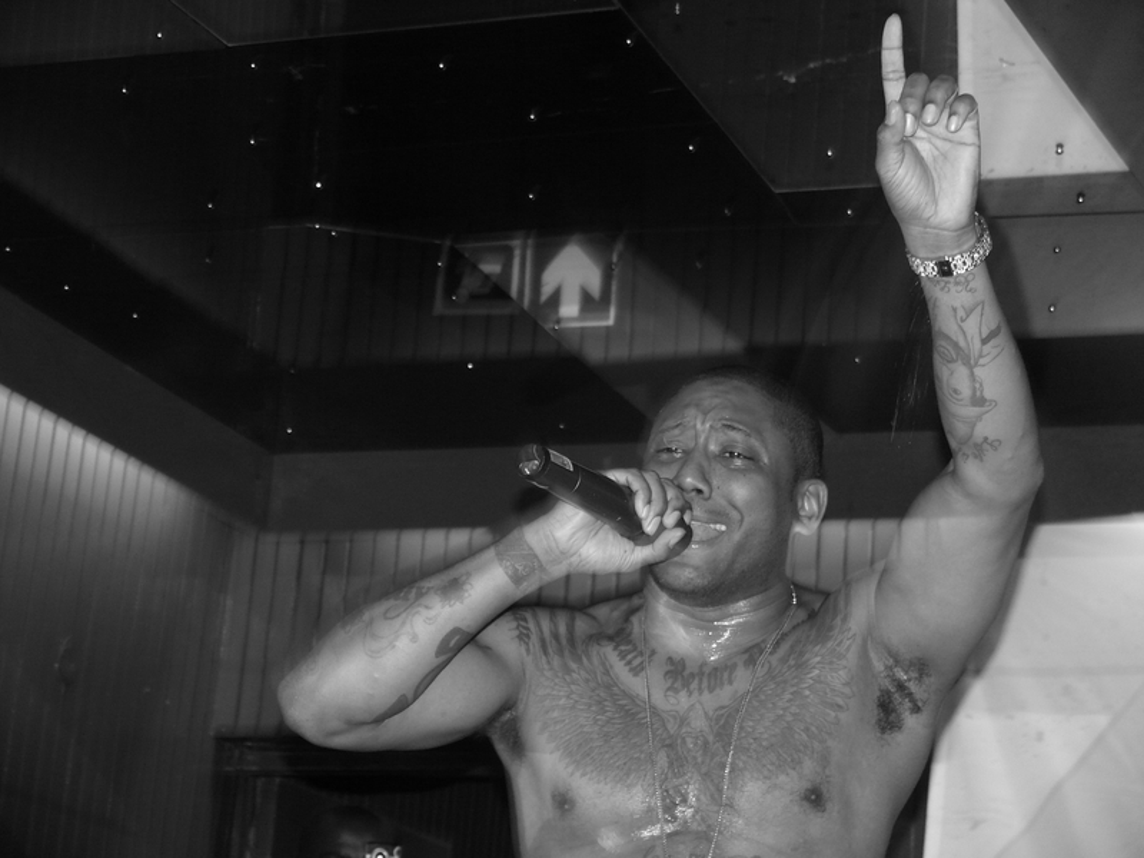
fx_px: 3239
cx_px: 572
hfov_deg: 20.0
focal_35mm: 98
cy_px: 429
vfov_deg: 15.1
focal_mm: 20.7
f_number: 3.2
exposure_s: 1/10
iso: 250
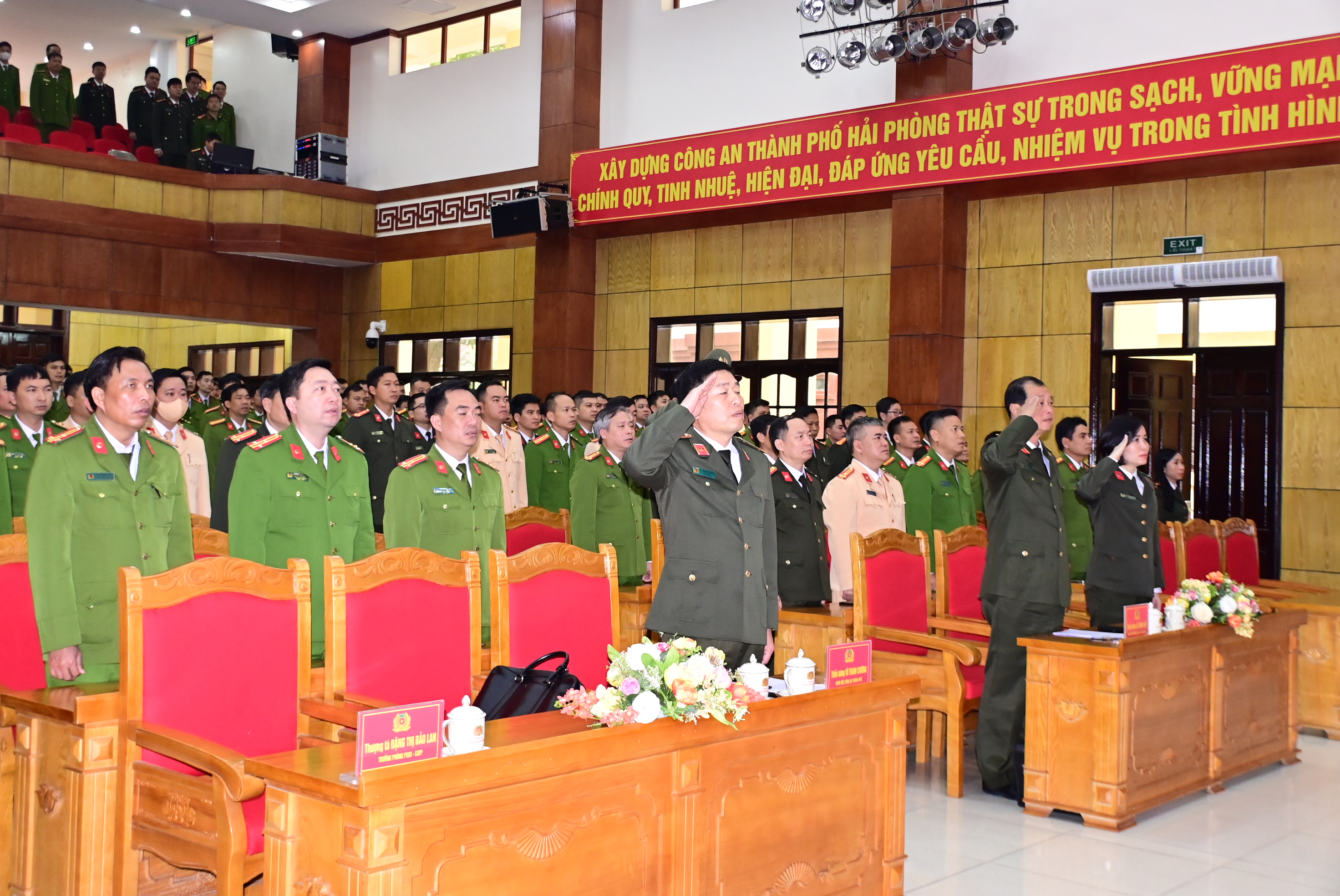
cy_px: 448
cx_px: 670
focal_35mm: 39
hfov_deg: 49.5
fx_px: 1453
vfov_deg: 34.3
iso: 2000
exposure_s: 1/200
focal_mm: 26
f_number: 3.8
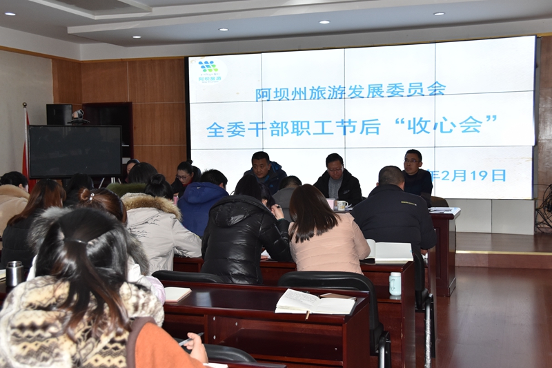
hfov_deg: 42.3
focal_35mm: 46
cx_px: 276
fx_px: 713
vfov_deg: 28.9
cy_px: 184
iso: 1250
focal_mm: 31
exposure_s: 1/160
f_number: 5.6
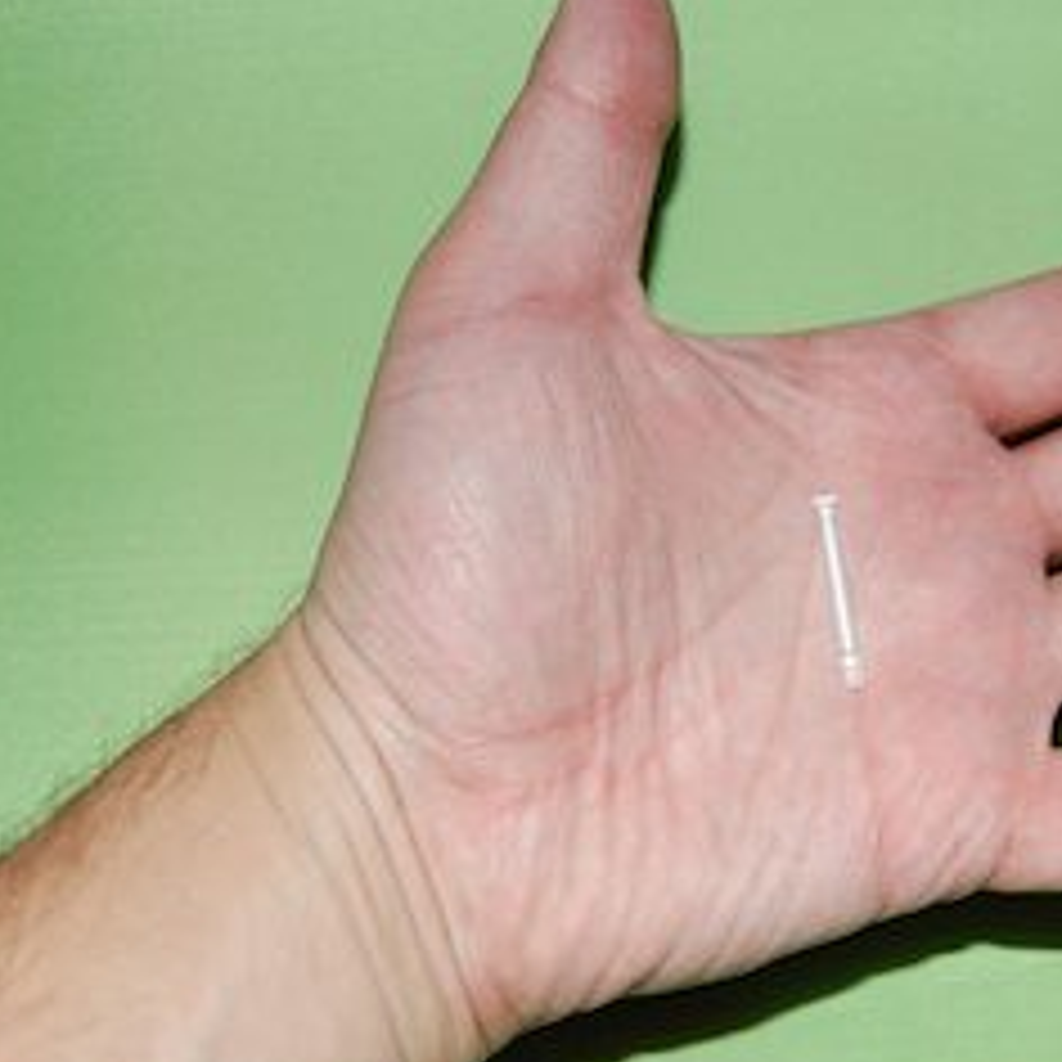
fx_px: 2187
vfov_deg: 27.3
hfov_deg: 26.9
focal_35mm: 63
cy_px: 506
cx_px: 814
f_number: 5.6
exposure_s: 1/125
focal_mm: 26
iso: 200
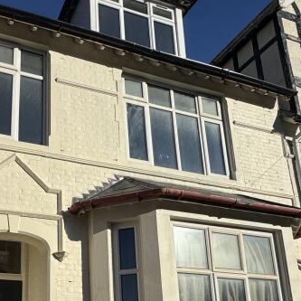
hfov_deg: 41.3
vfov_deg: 41.3
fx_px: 374
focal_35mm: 38
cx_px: 46
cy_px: 255
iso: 32
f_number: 2.2
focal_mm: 2.22
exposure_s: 1/4132
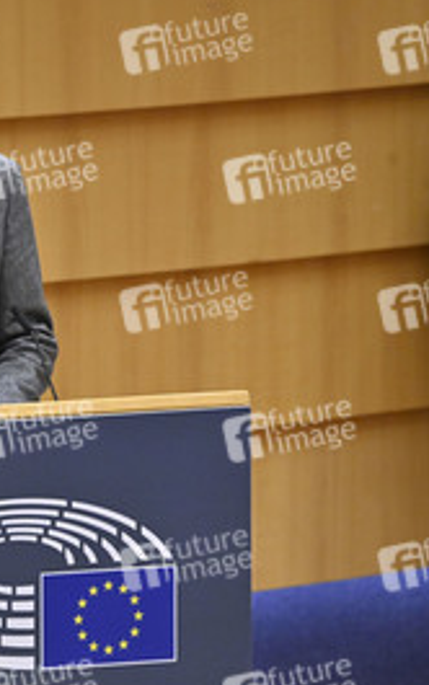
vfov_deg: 2.4
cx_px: -39
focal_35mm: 865
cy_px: 367
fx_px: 16155
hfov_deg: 1.5
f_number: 6
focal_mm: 500
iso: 5000
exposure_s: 1/640
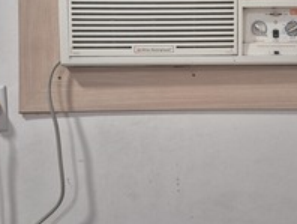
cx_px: 200
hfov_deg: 35.7
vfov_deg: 27.1
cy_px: 49
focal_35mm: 53
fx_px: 455
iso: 800
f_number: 1.8
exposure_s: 1/100
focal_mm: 5.4
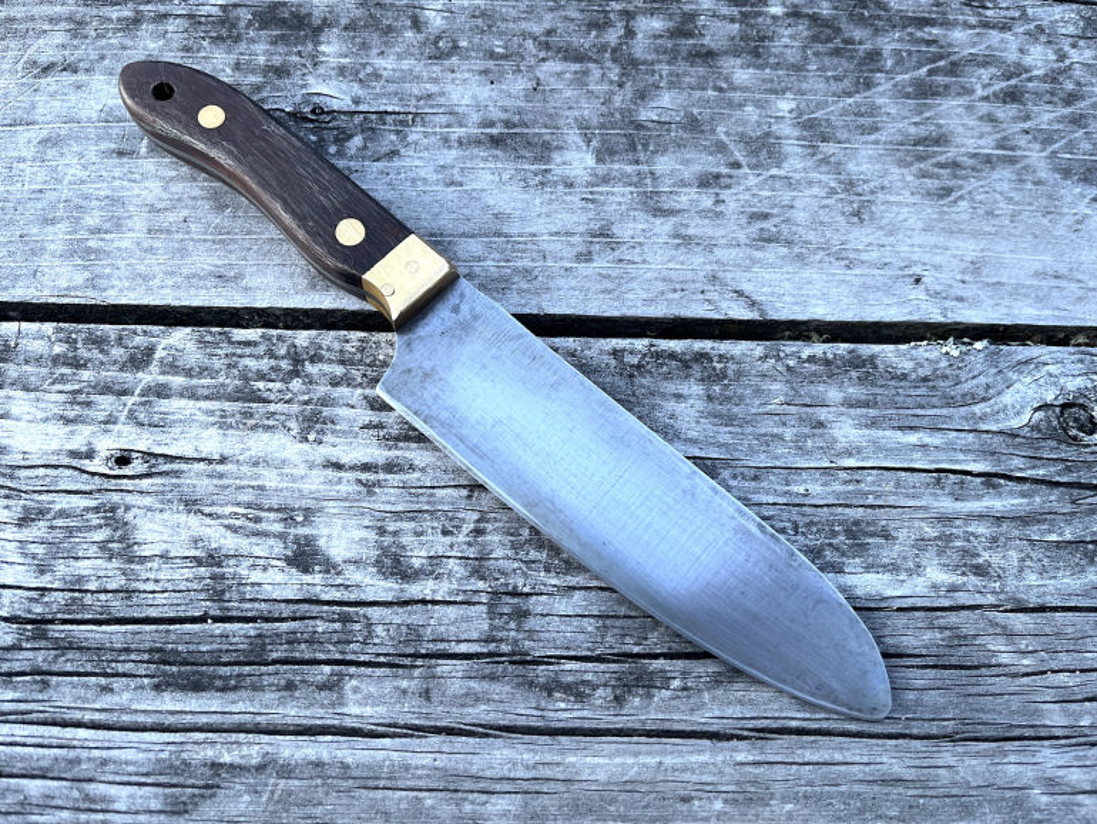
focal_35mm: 27
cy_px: 411
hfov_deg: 65.3
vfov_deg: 51.4
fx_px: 856
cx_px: 546
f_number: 1.6
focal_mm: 5.1
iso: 125
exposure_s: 1/121
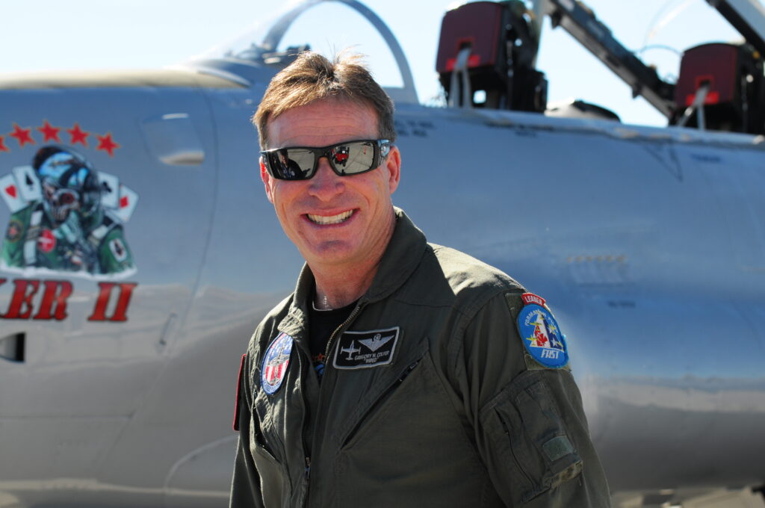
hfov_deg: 19.5
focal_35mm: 105
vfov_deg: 13.0
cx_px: 382
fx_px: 2228
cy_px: 254
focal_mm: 70
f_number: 5.6
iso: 200
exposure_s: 1/500
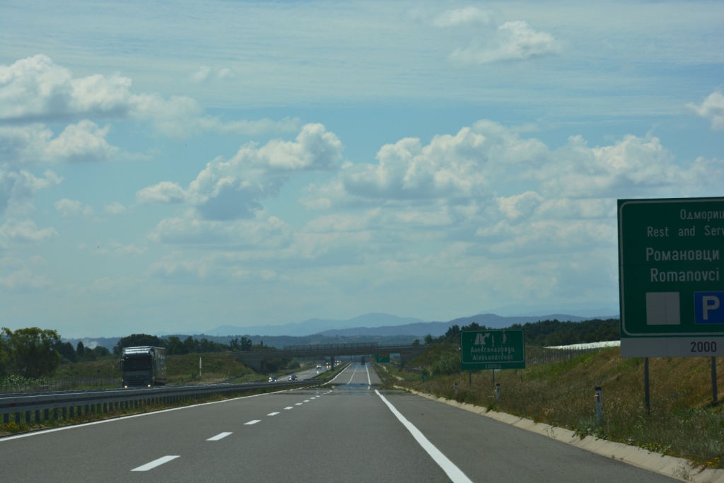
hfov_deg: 13.0
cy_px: 242
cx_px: 362
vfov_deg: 8.7
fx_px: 3168
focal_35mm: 158
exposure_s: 1/500
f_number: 10
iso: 200
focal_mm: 105
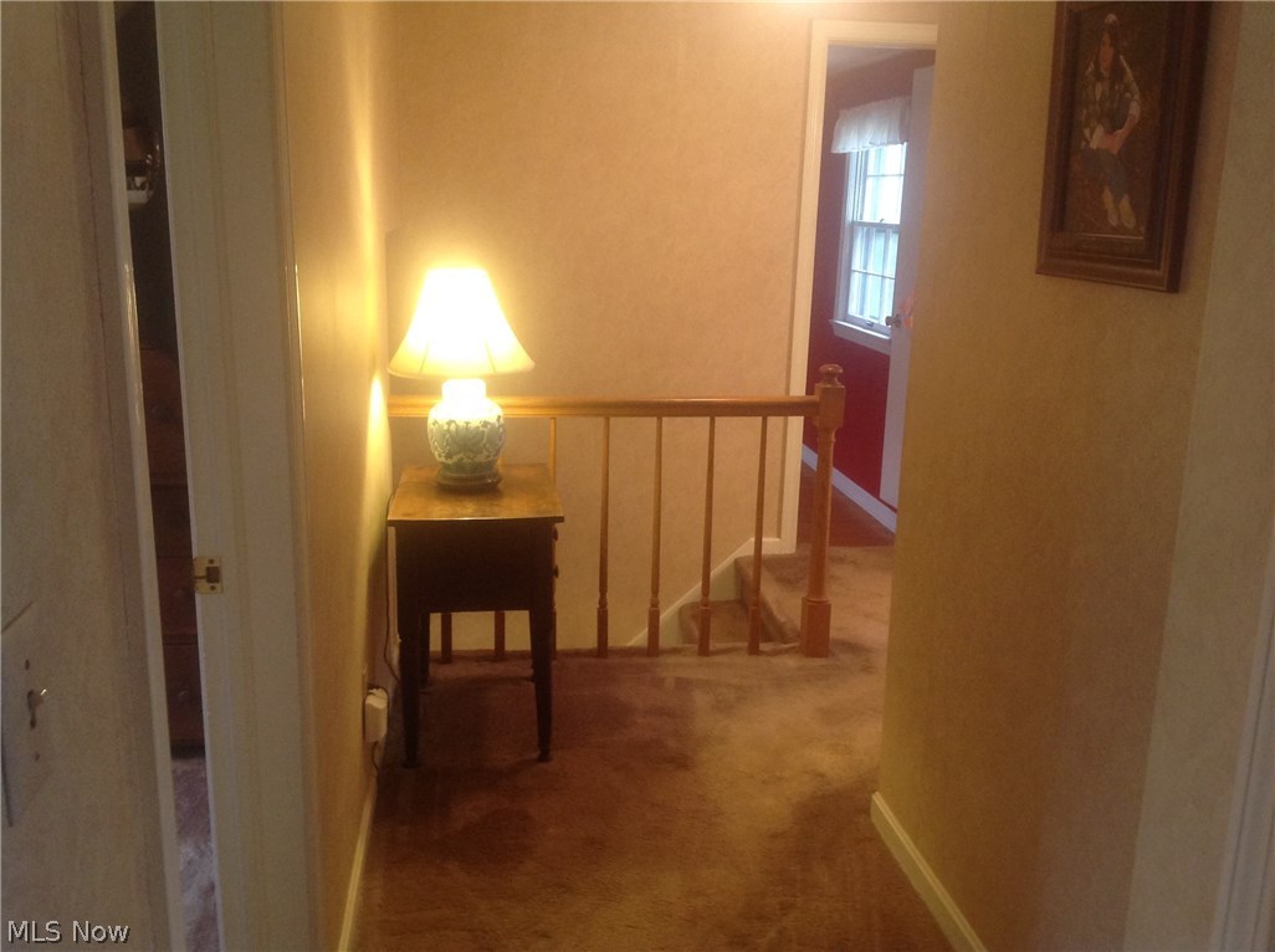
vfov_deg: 40.6
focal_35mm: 35
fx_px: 1287
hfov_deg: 52.7
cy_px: 476
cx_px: 638
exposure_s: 1/15
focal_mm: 4.28
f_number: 2.4
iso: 160
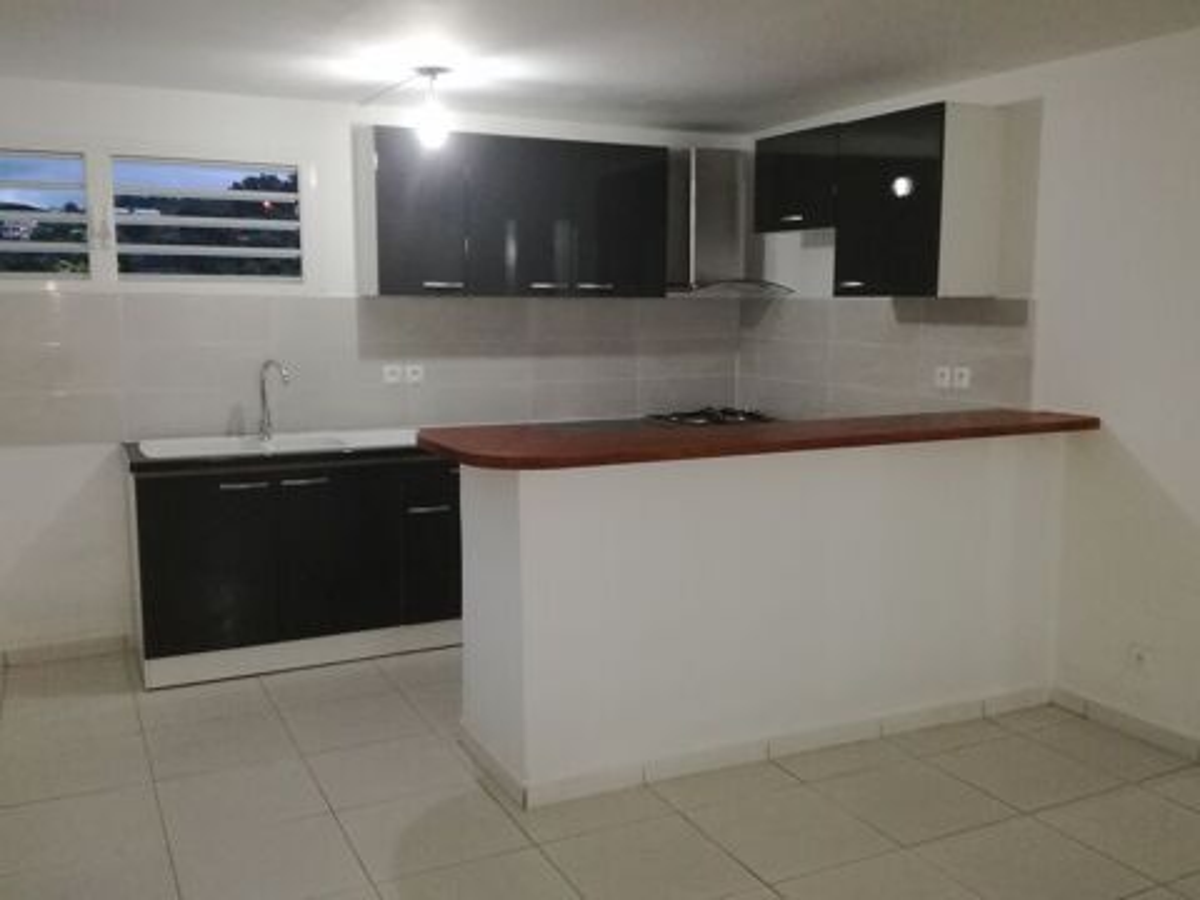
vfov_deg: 46.8
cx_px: 600
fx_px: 1040
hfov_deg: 60.0
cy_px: 450
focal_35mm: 30
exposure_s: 1/33.3
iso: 320
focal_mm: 3.79
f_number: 2
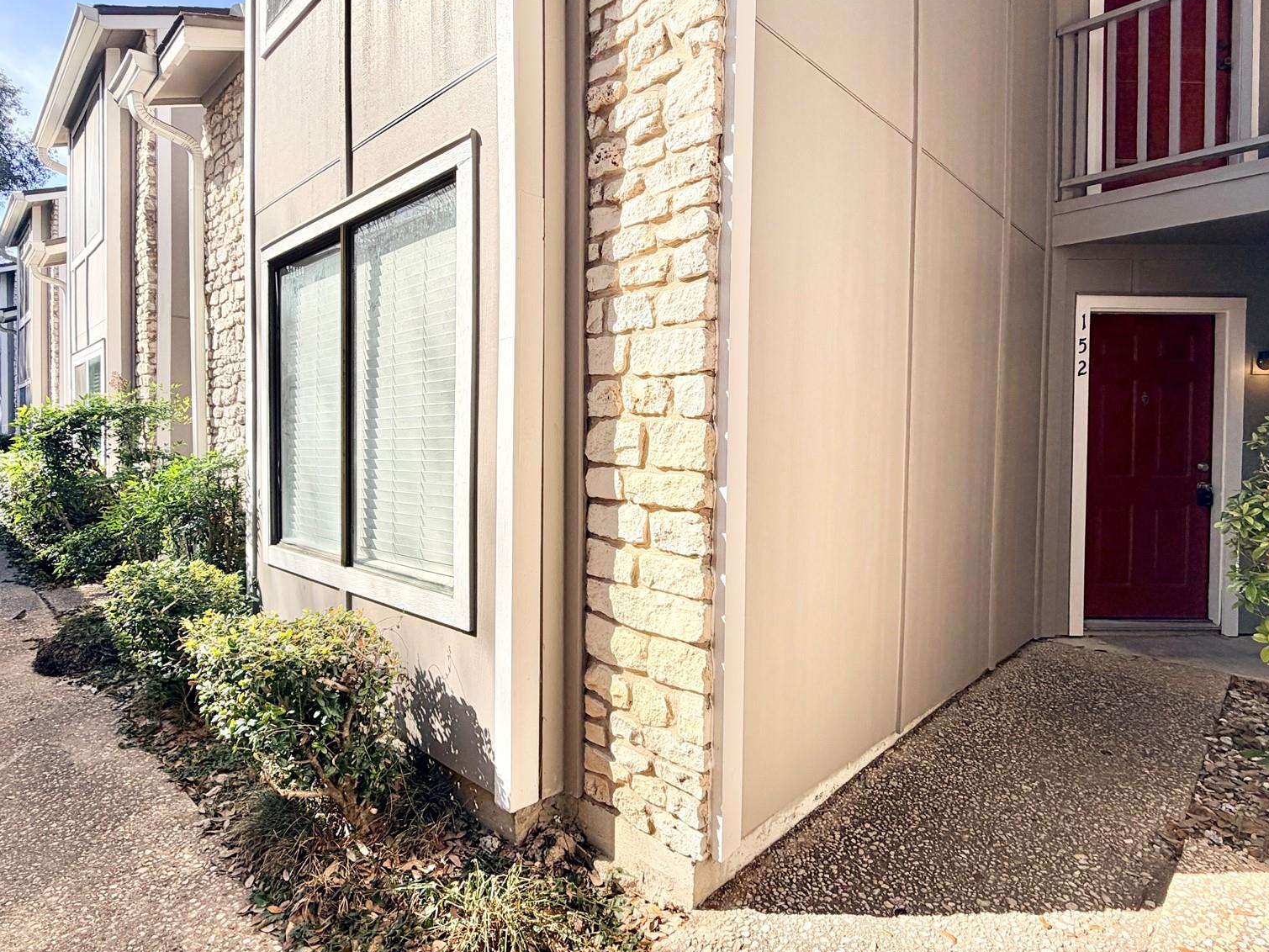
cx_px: 632
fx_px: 697
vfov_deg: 68.6
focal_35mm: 19
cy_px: 452
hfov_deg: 84.7
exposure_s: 1/770
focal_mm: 2.22
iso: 32
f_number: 2.2
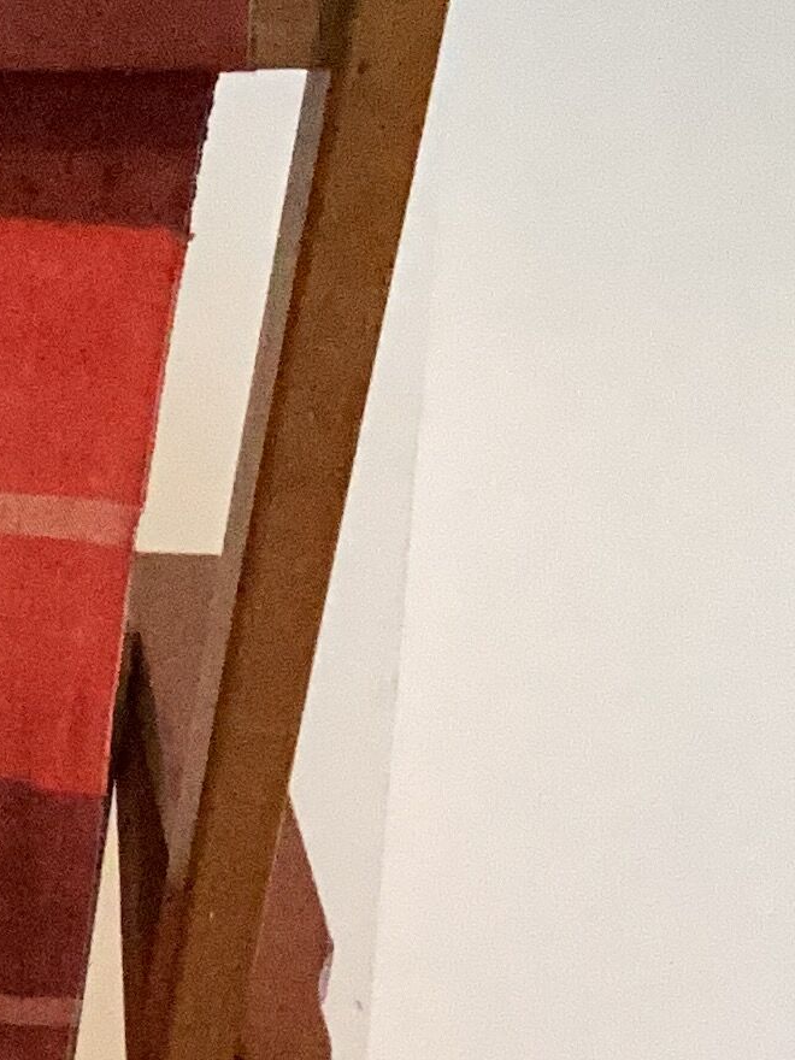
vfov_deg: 16.0
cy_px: 1465
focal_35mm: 115
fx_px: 3521
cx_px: -429
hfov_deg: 12.2
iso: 800
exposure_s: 1/25
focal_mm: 3.3
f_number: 2.4
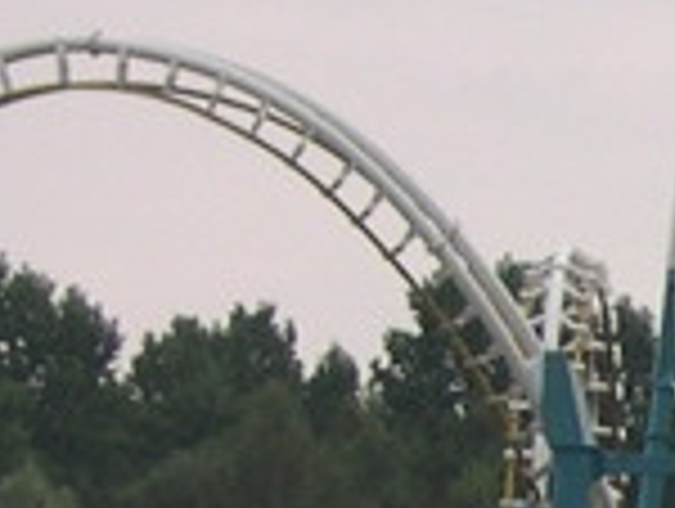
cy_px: 373
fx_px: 8047
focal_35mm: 412
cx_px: 1242
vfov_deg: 3.6
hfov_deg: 4.7
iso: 100
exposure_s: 1/636
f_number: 3.5
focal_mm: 13.2
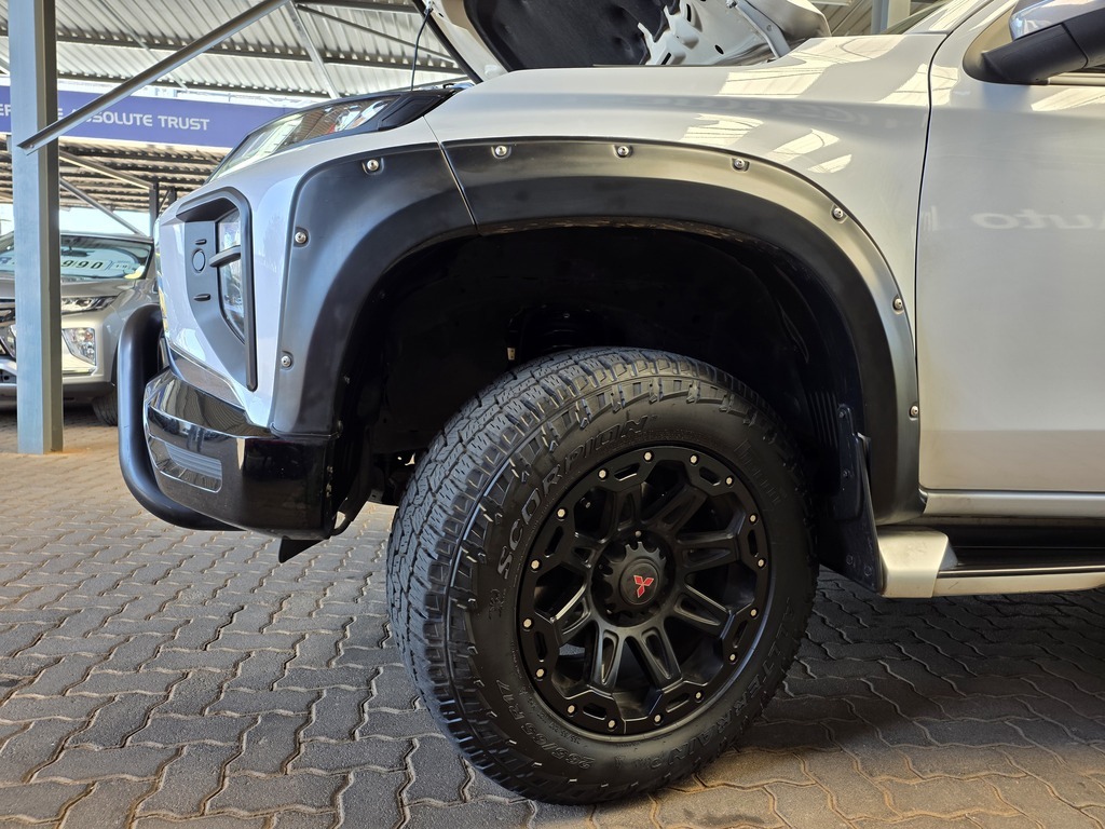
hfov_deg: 73.9
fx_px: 734
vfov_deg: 58.9
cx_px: 552
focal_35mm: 23
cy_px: 414
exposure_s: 1/180
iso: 100
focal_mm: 6.25
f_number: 1.7
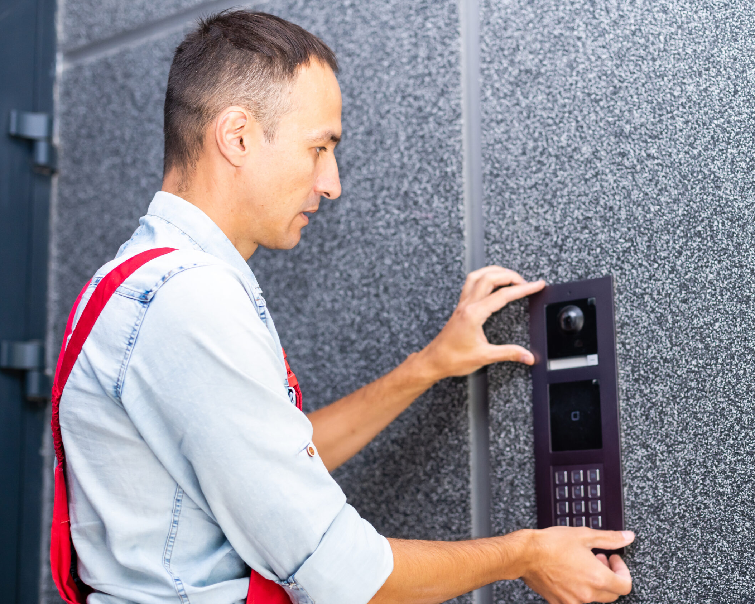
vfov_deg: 26.7
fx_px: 1274
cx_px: 441
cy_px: 303
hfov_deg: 33.0
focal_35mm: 57
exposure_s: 1/80
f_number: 2.8
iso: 320
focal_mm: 50
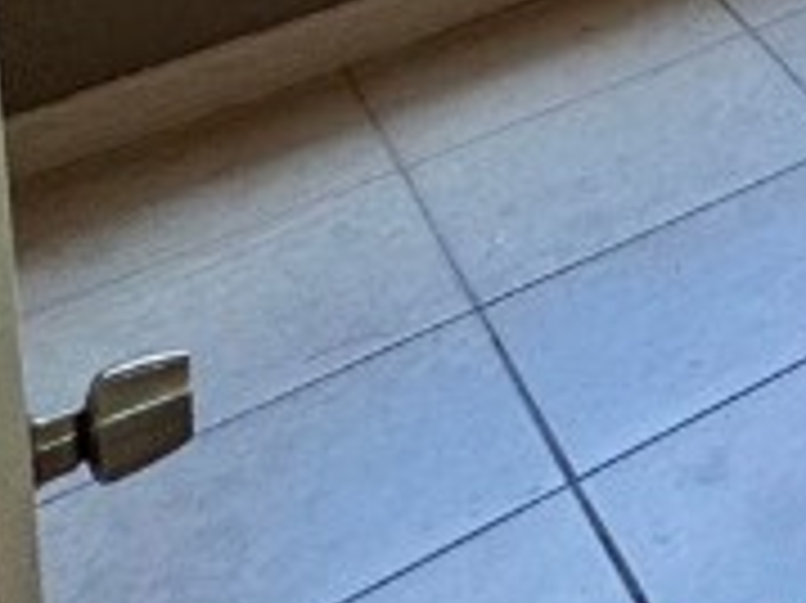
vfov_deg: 13.0
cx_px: 2058
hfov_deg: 13.9
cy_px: -914
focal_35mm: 80
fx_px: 1861
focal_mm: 2.22
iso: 125
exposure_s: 1/120
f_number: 2.2
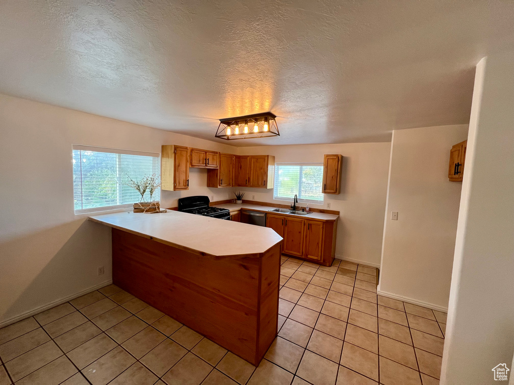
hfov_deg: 106.2
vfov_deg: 89.9
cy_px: 192
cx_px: 257
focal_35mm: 13
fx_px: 193
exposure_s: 1/120
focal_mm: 1.57
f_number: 1.8
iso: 160
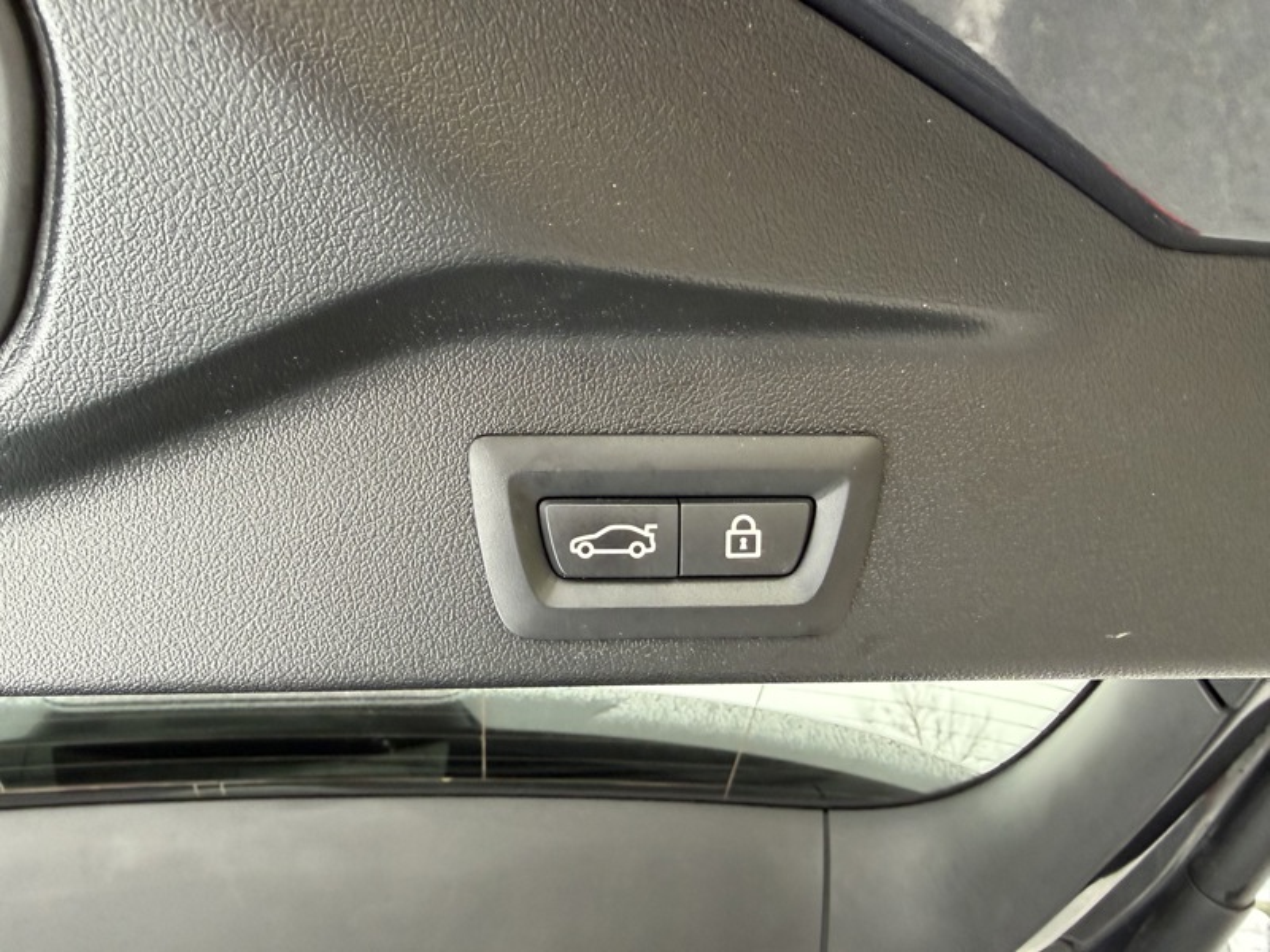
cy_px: 476
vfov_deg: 53.1
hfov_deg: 67.3
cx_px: 635
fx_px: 954
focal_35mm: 26
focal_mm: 2.22
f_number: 2.2
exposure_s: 1/107
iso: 320
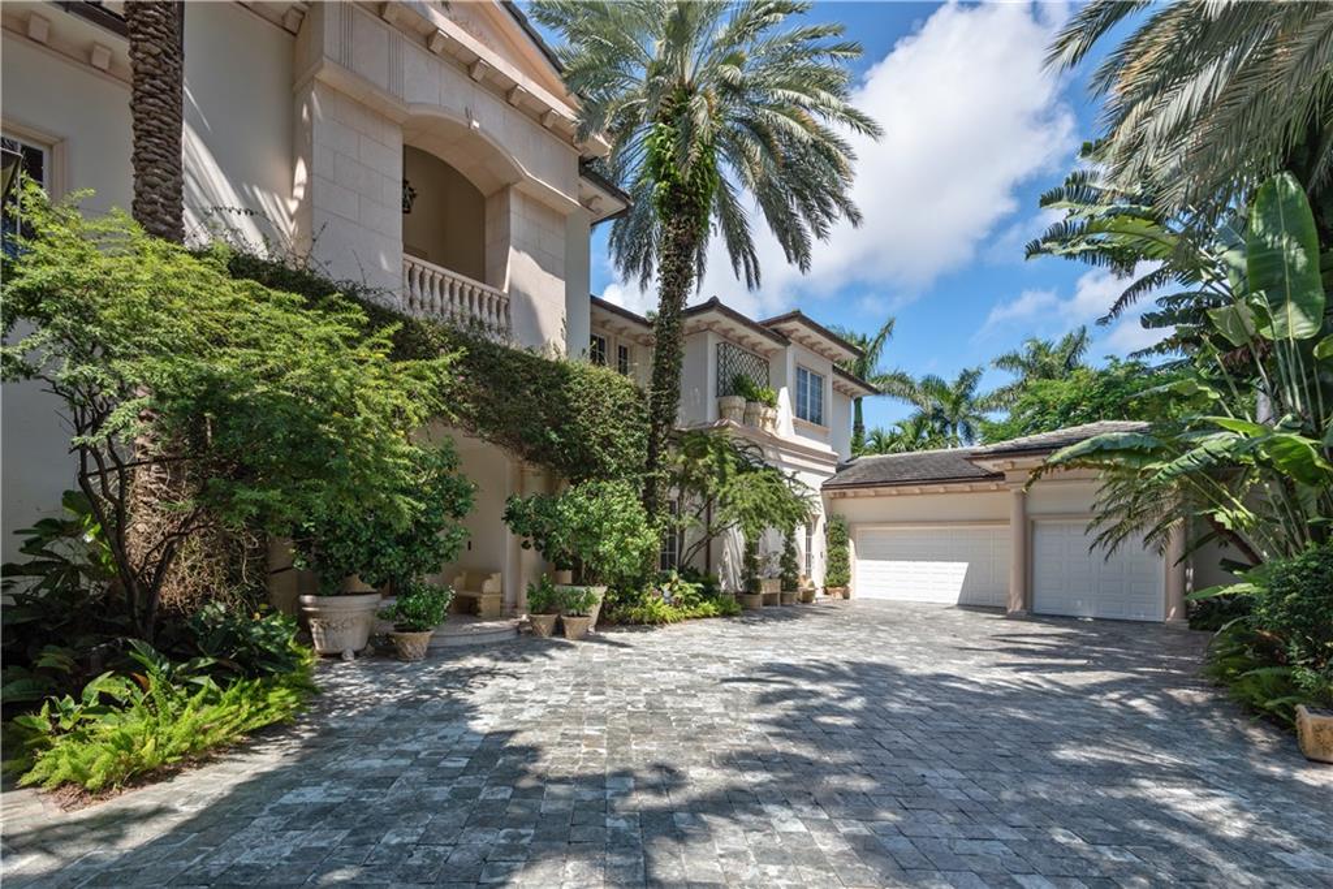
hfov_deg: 96.7
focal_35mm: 16
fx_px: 592
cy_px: 444
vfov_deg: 73.8
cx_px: 666
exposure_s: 1/500
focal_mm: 16
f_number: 8
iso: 250
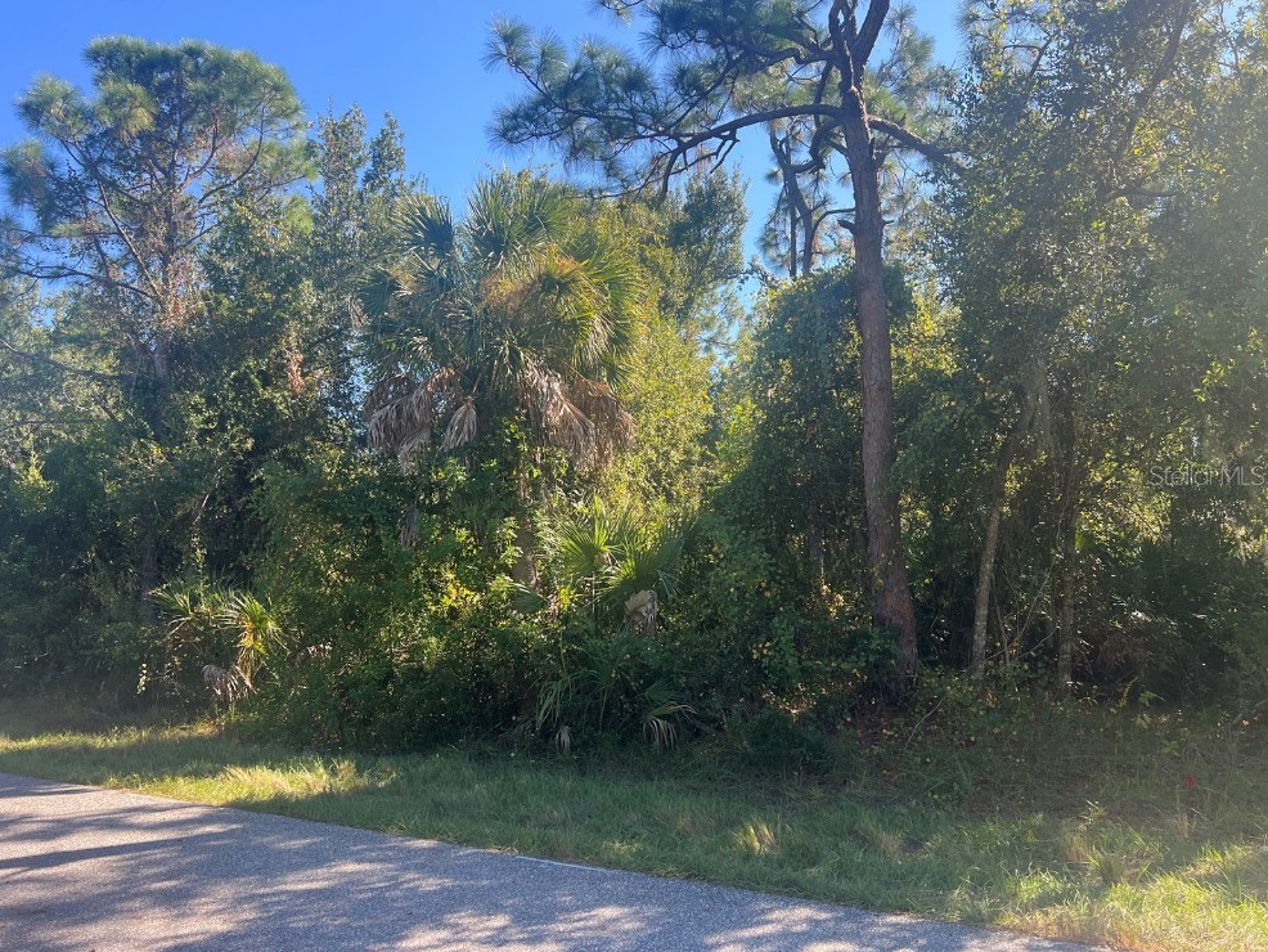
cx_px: 612
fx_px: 989
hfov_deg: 65.3
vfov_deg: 51.4
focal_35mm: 27
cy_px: 475
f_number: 1.5
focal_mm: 5.7
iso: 50
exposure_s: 1/797
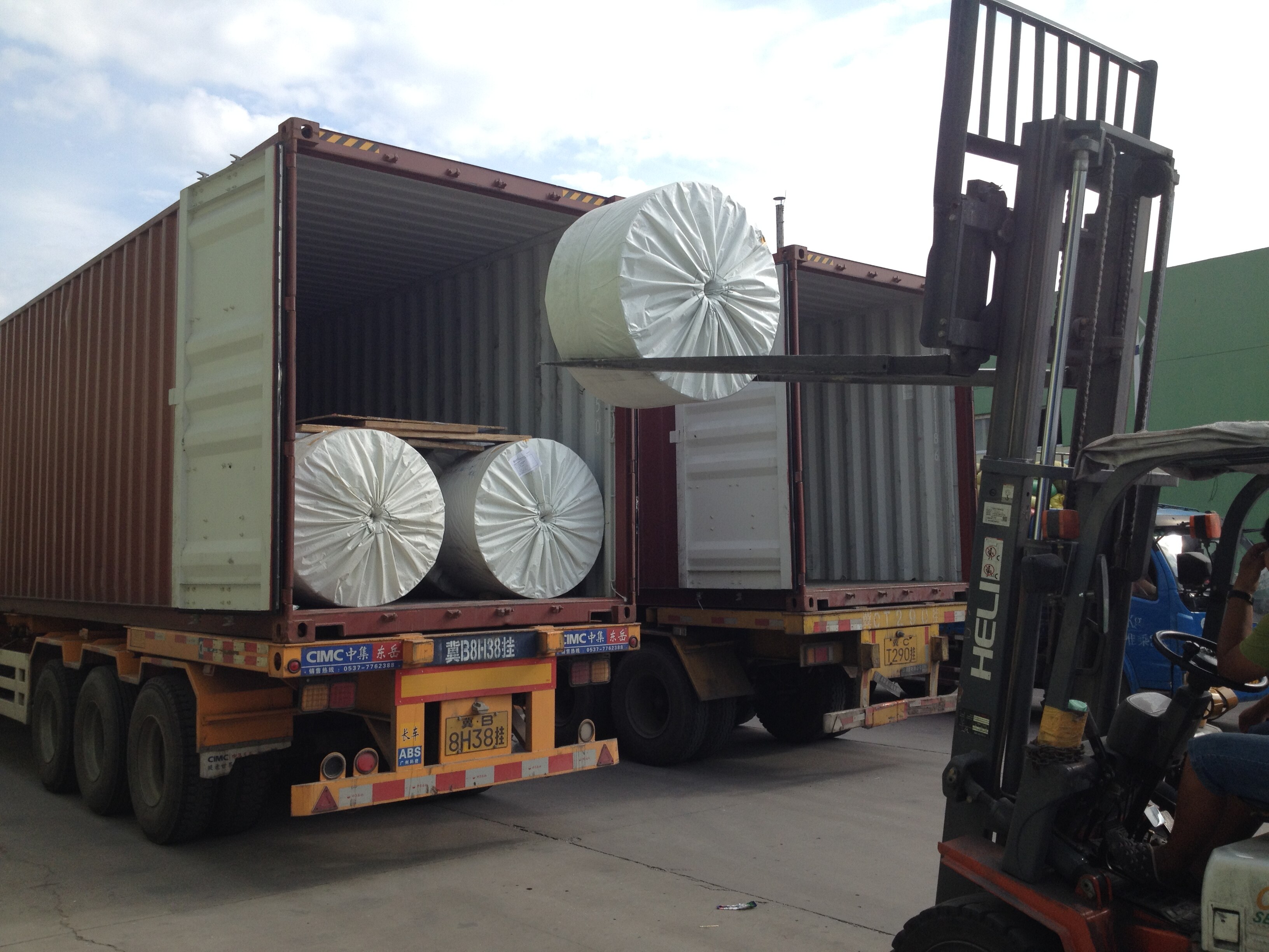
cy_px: 476
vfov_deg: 40.7
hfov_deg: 52.6
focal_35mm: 35
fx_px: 1283
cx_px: 634
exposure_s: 1/1255
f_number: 2.4
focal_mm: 4.28
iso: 50
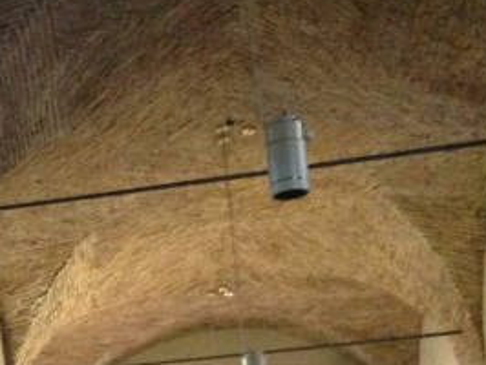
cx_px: -278
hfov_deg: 14.3
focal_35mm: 127
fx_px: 1785
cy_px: 515
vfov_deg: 11.3
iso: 400
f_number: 2.4
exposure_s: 1/20
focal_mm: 4.12
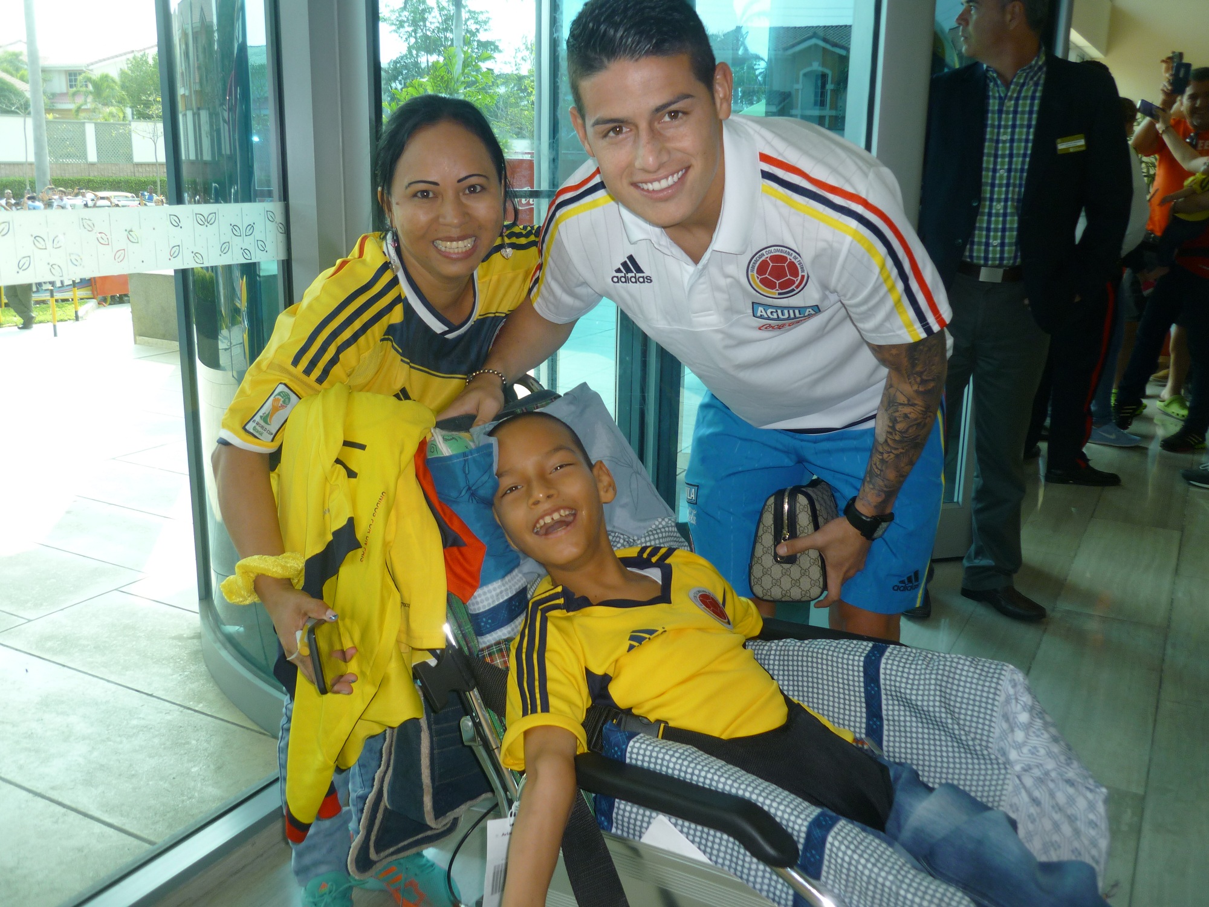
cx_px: 604
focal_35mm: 31
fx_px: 1083
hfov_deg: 58.4
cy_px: 454
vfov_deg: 45.4
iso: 100
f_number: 2.8
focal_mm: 5.5
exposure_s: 1/100
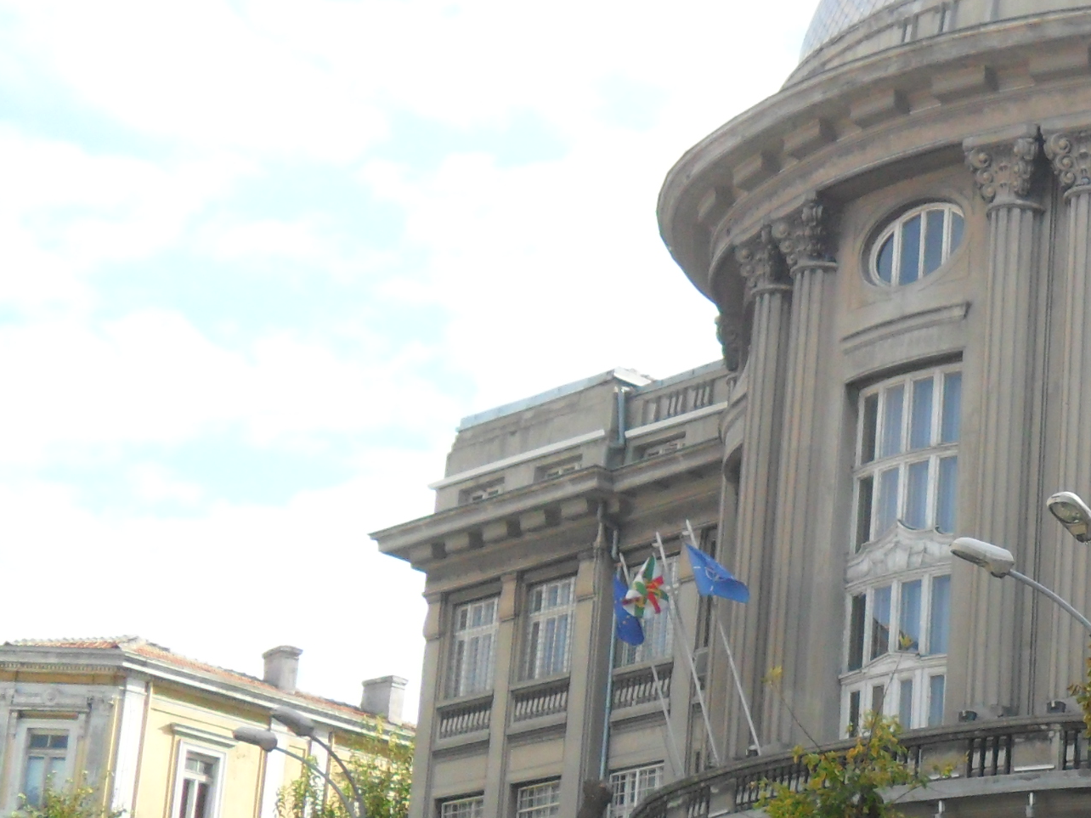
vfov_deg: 16.5
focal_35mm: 89
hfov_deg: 20.4
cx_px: 1348
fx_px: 2805
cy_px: 596
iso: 80
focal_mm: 6.3
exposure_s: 1/500
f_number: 3
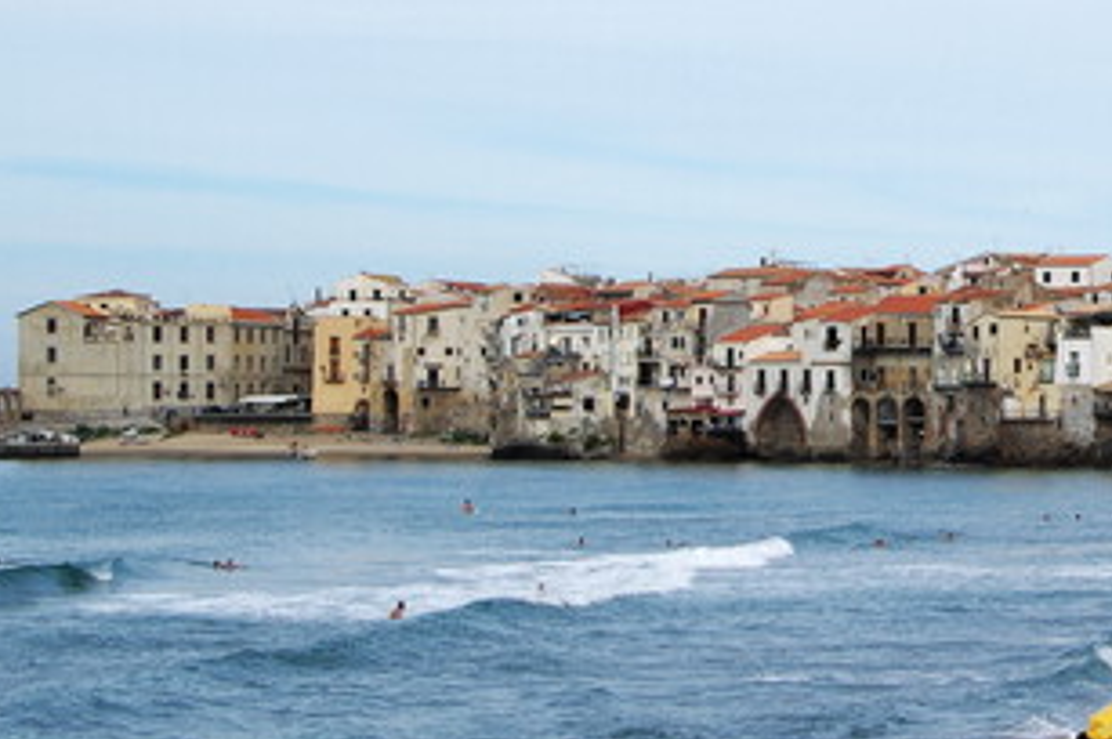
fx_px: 4104
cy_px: 223
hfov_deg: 15.2
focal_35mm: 133
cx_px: 1083
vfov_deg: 10.3
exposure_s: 1/250
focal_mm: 34
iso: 100
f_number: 9.5
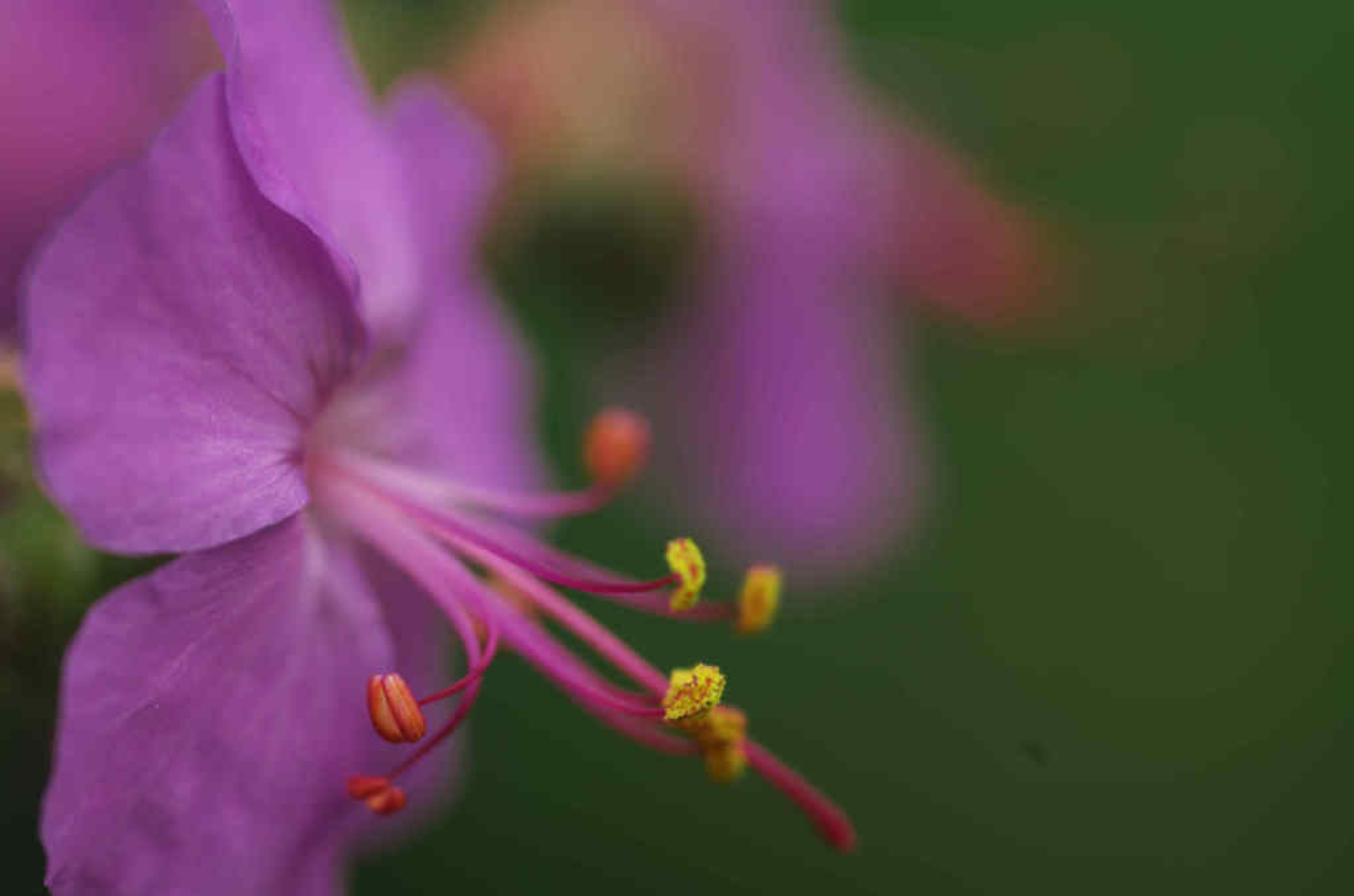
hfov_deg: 13.7
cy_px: 448
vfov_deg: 9.1
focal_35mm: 150
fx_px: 5629
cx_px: 677
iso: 100
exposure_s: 1/50
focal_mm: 100
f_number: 4
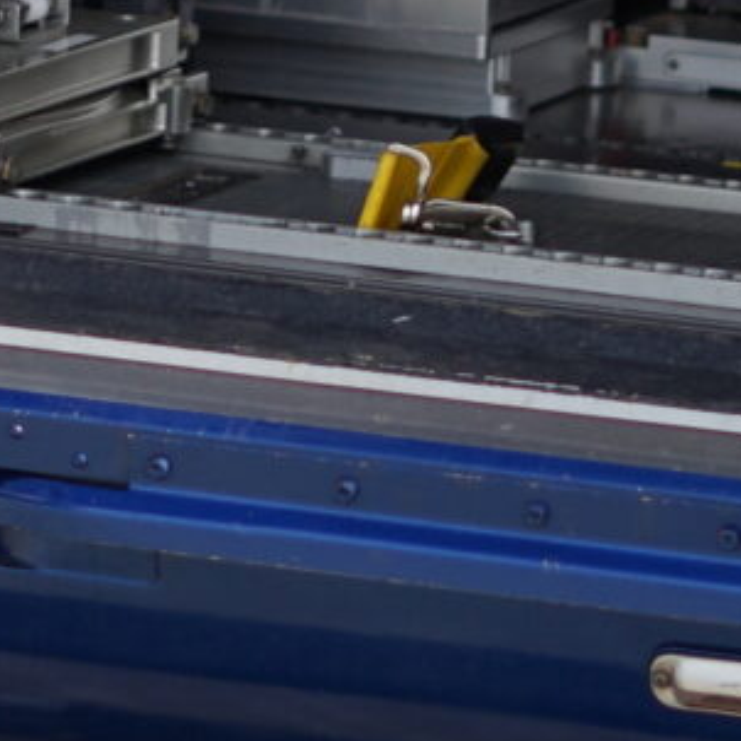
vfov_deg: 4.8
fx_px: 8719
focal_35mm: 360
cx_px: -29
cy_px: -752
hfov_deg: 4.9
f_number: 1.8
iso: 100
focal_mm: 50
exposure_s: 1/2000
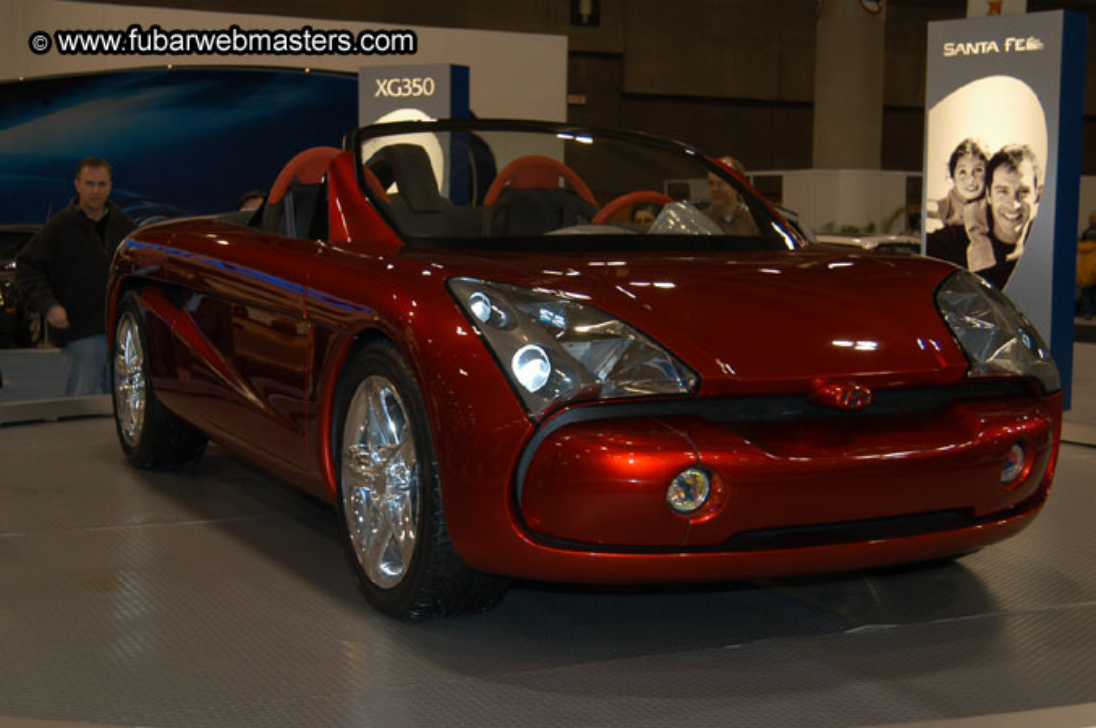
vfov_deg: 25.7
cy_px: 364
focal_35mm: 52
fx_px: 1597
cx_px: 548
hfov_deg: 37.9
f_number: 5
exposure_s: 1/60
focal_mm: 35
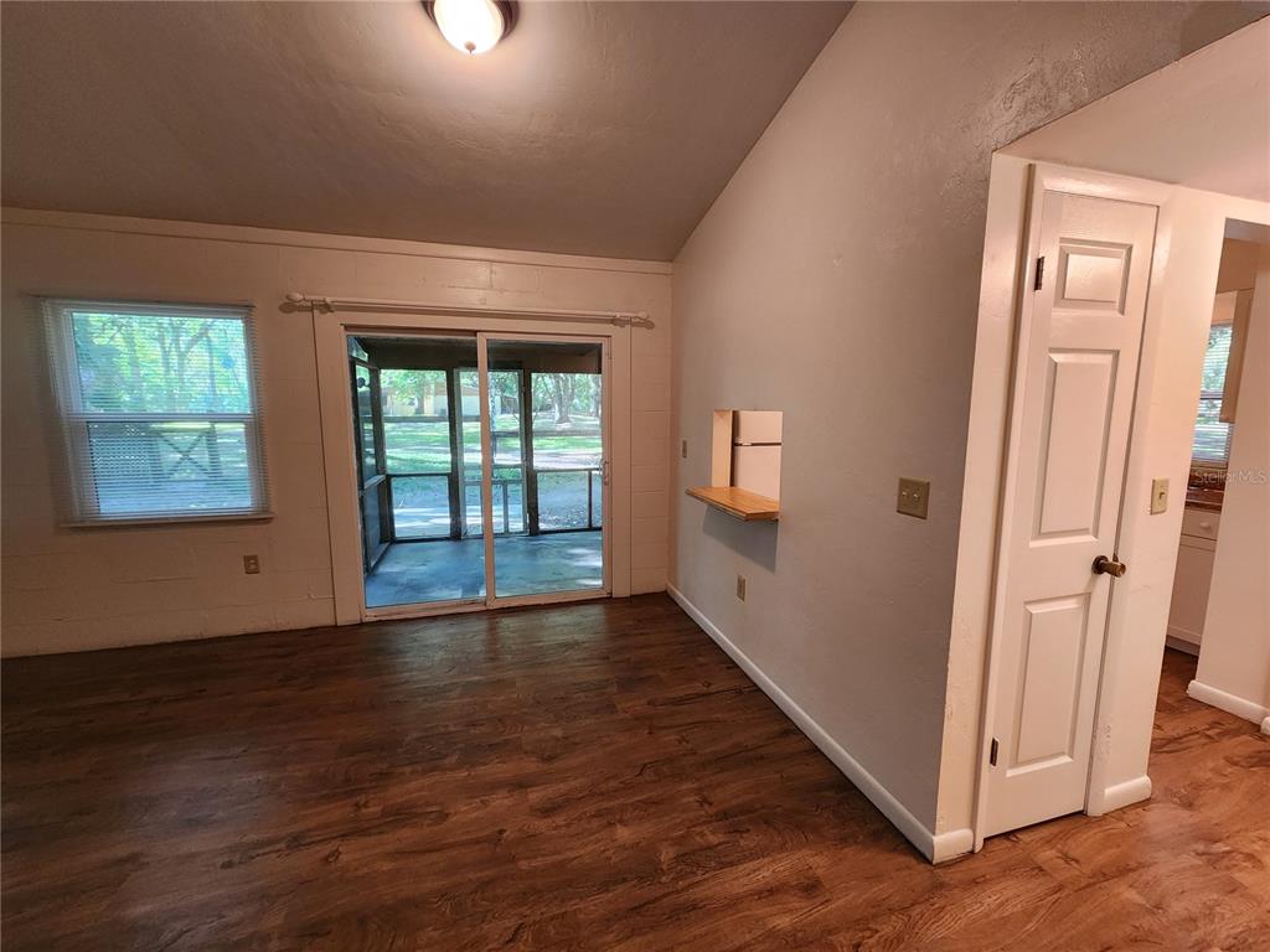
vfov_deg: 89.9
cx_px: 635
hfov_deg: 106.2
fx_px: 477
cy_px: 476
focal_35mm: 13
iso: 320
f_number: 2.2
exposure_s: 1/30
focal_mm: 2.2
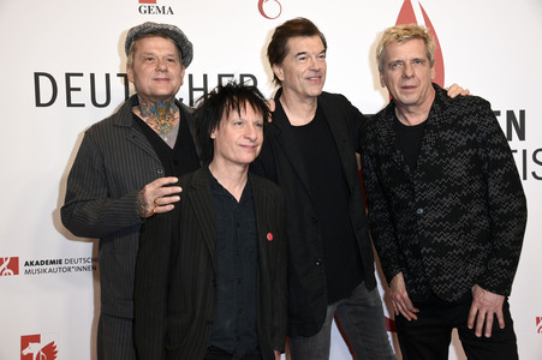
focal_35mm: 52
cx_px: 271
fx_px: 782
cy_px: 180
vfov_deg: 26.0
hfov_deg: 38.2
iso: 1250
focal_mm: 52
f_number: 5.6
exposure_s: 1/250
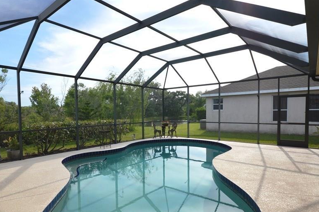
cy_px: 119
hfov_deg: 84.0
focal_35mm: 20
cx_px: 162
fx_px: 177
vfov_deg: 61.7
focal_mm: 10
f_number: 10
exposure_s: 1/400
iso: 400
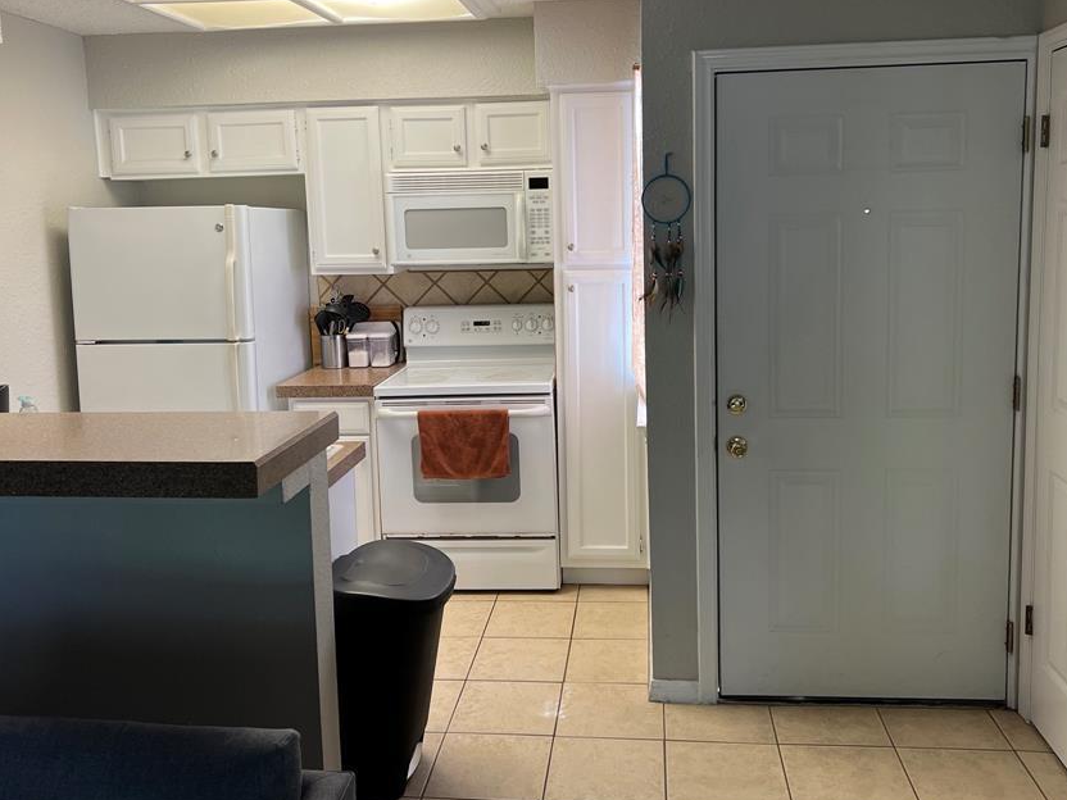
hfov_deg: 56.8
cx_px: 553
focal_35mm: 32
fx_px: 986
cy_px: 324
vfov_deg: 44.0
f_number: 1.5
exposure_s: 1/60
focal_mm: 5.7
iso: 80
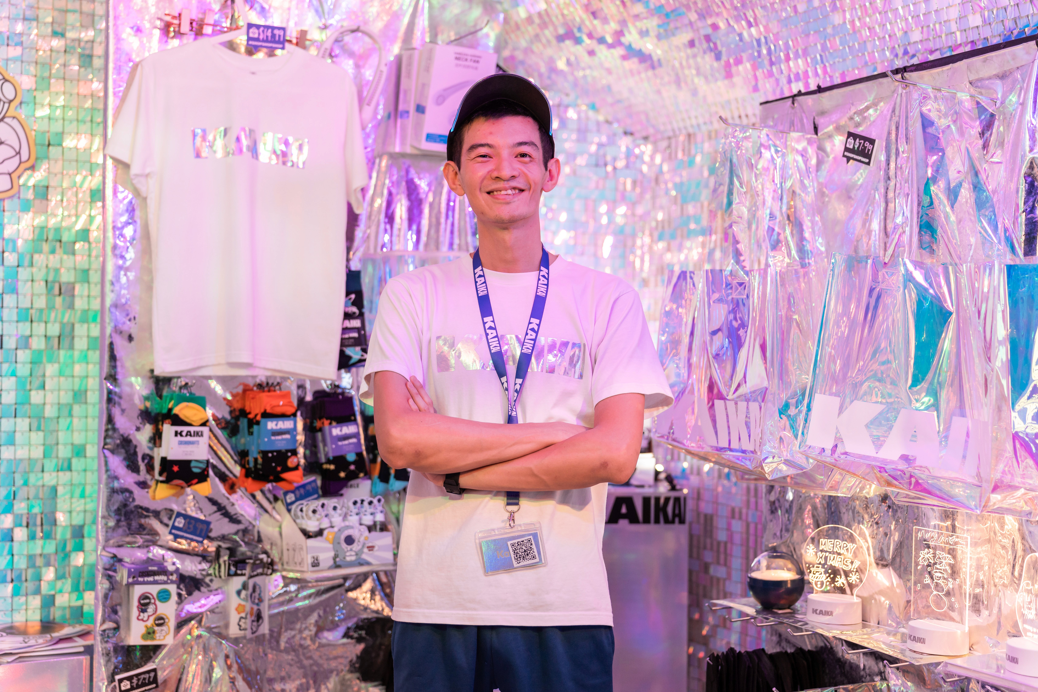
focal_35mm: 45
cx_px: 519
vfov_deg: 29.9
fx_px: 1297
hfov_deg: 43.6
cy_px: 346
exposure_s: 1/160
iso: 640
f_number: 2.2
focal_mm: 45
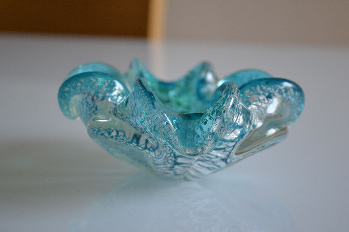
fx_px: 708
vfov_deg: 18.7
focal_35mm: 73
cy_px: 117
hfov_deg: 27.7
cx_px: 175
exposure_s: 1/30
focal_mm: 48
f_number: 5.3
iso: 400
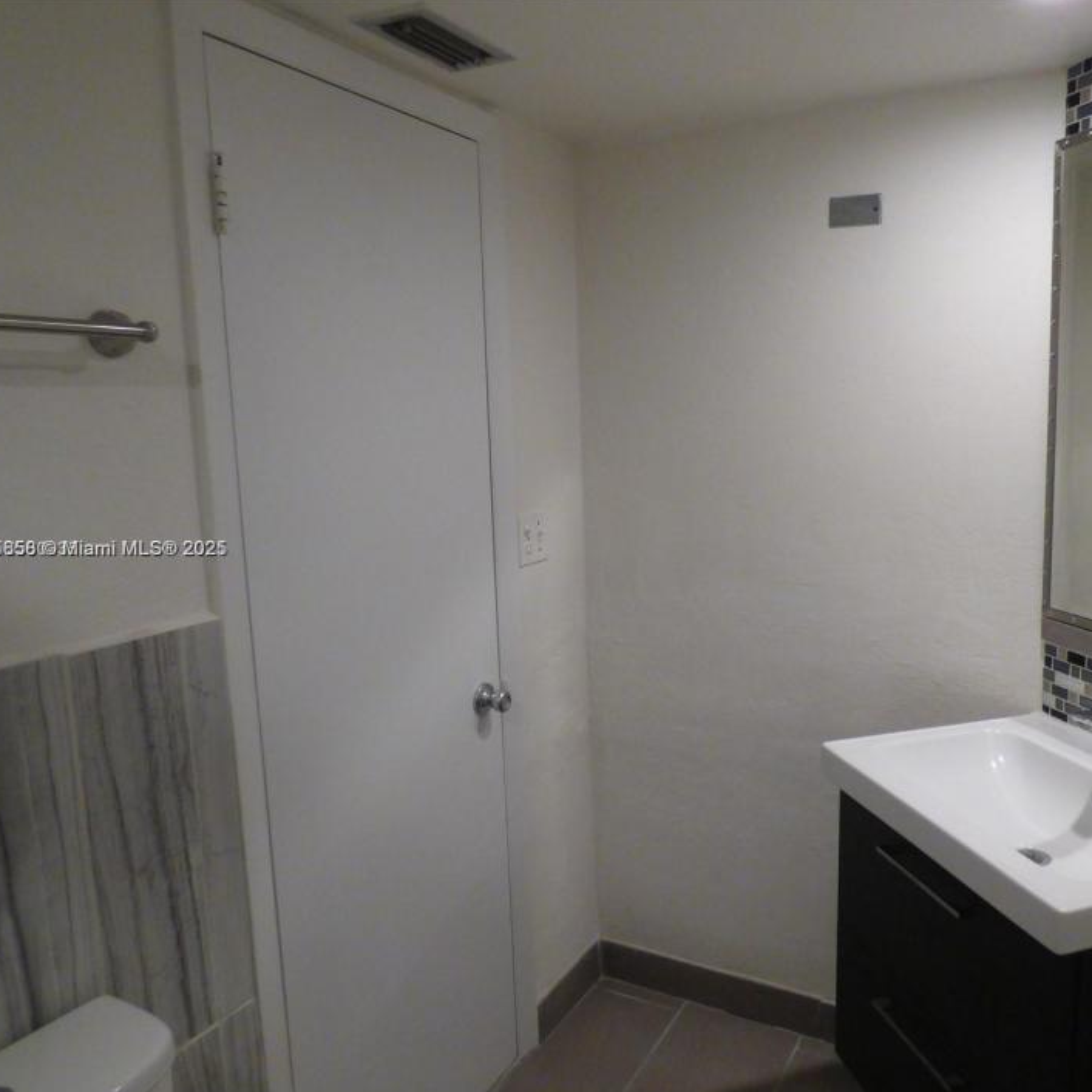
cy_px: 550
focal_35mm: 24
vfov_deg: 65.0
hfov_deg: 64.2
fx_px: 857
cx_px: 672
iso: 320
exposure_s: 1/60
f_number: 2.8
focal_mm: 3.58
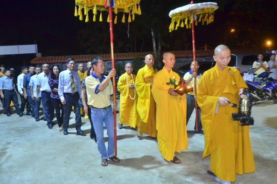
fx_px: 253
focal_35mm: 33
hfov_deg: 57.3
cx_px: 138
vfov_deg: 39.8
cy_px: 92
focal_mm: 22
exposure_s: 1/20
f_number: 5
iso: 3200
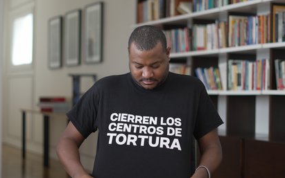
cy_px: 83
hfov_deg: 26.8
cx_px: 142
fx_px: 598
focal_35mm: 77
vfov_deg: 16.9
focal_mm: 50
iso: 160
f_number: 1.8
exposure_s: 1/80
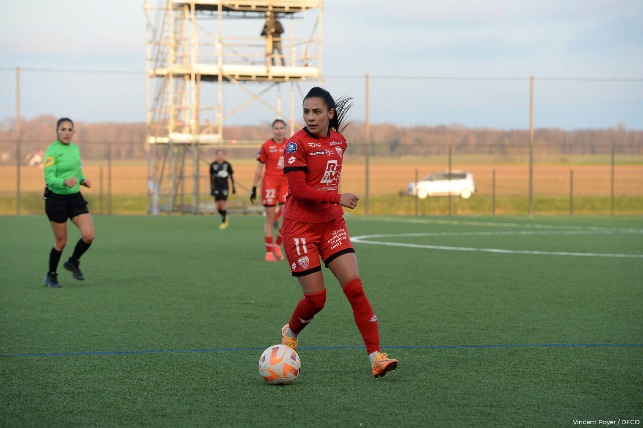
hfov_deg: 13.7
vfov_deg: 9.1
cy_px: 214
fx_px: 2678
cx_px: 322
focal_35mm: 150
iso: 800
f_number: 5.6
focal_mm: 150
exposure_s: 1/640
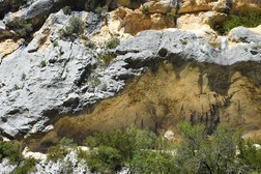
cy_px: 66
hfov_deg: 28.8
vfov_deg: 19.4
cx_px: 110
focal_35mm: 70
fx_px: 507
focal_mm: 42
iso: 200
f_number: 13
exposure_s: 1/200
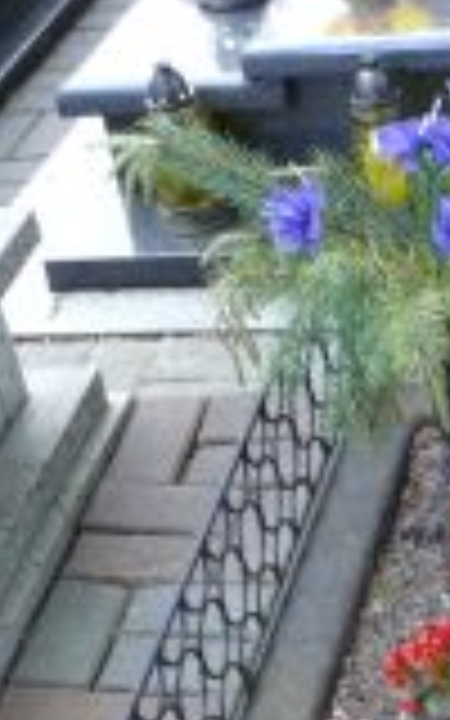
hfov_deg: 11.3
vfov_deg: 18.3
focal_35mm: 111
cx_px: 680
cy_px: 711
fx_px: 2178
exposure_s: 1/50
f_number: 2.8
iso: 100
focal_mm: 7.4
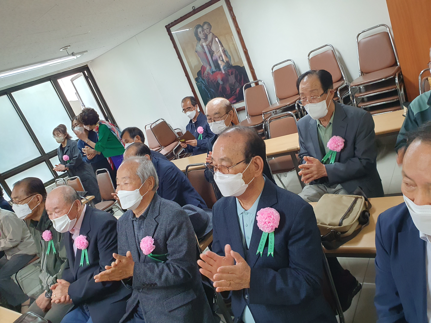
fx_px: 324
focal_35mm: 26
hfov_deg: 67.3
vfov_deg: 53.1
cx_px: 216
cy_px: 162
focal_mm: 4.32
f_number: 2.4
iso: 250
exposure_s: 1/60
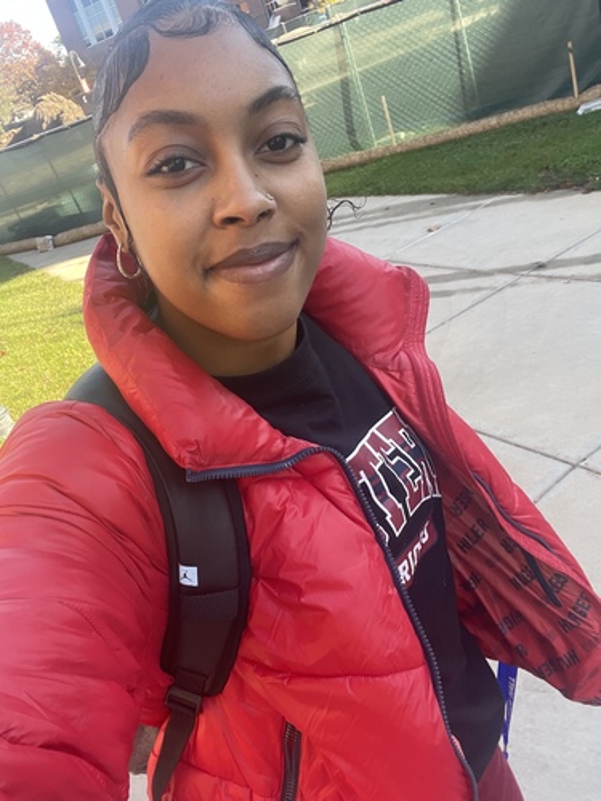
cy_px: 400
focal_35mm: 30
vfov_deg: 60.0
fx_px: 694
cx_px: 300
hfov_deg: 46.8
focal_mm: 2.71
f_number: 2.2
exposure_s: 1/121
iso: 40
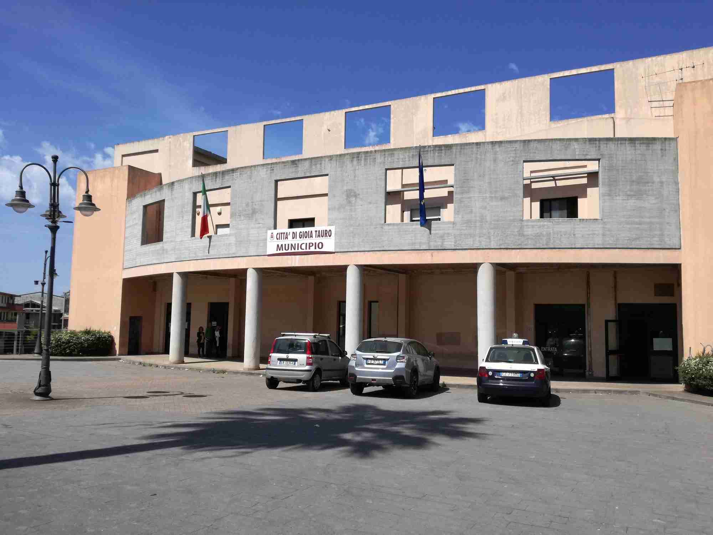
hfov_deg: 65.3
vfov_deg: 51.4
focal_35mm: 27
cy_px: 268
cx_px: 356
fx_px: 556
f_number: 2
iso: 50
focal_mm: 3.79
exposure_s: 1/1422
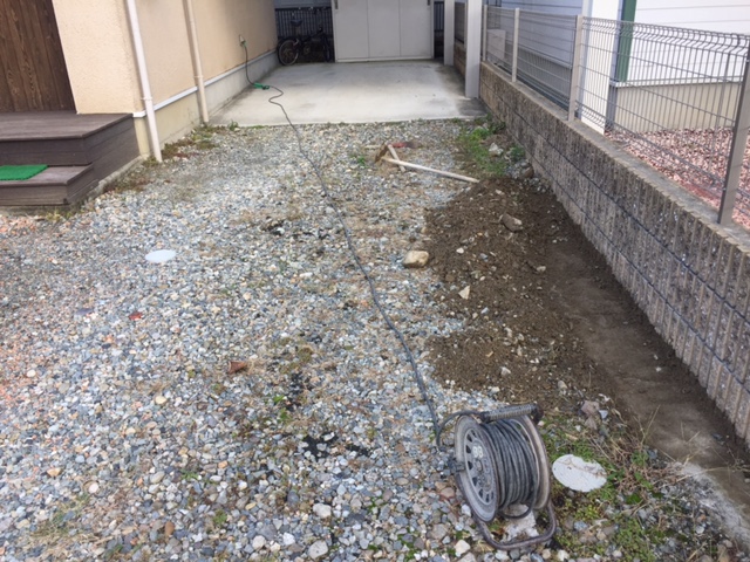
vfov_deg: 48.2
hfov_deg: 61.7
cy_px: 281
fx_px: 628
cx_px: 375
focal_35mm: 29
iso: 32
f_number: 2.2
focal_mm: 4.15
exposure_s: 1/306
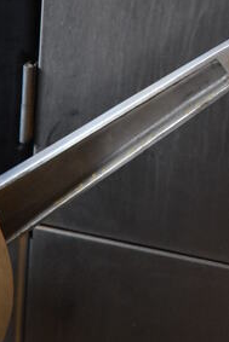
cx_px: -139
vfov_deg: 14.7
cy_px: 491
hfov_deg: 10.1
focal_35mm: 131
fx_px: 1245
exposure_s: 1/125
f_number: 4
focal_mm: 27
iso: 2000
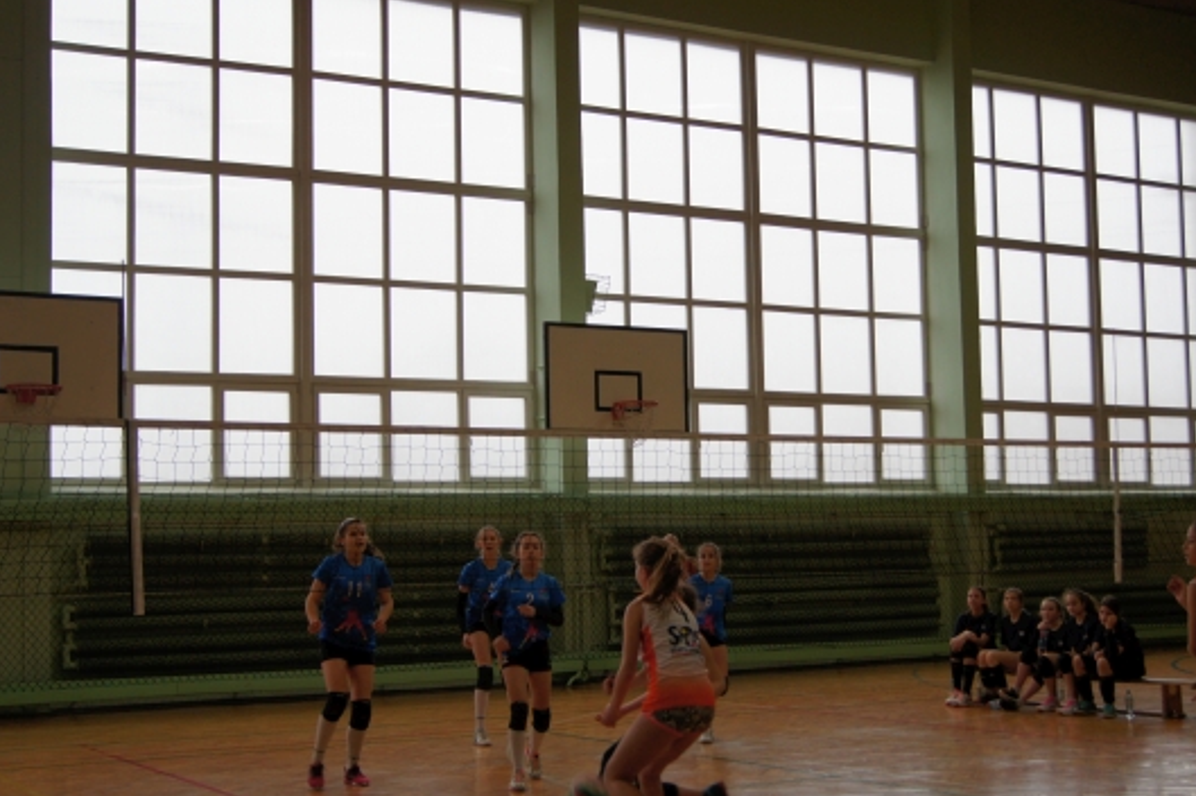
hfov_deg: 38.9
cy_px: 447
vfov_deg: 26.4
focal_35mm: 51
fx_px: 1693
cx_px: 647
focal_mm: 30
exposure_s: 1/125
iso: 200
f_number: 4.5
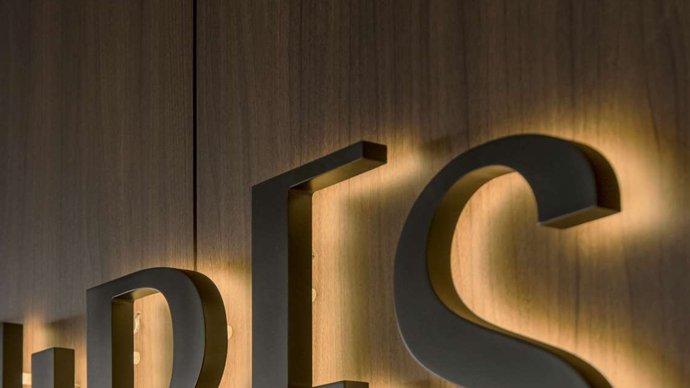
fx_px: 1464
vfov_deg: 14.7
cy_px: 434
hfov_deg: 26.3
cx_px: 218
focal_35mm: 80
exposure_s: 1/80
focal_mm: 30
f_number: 3.5
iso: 200
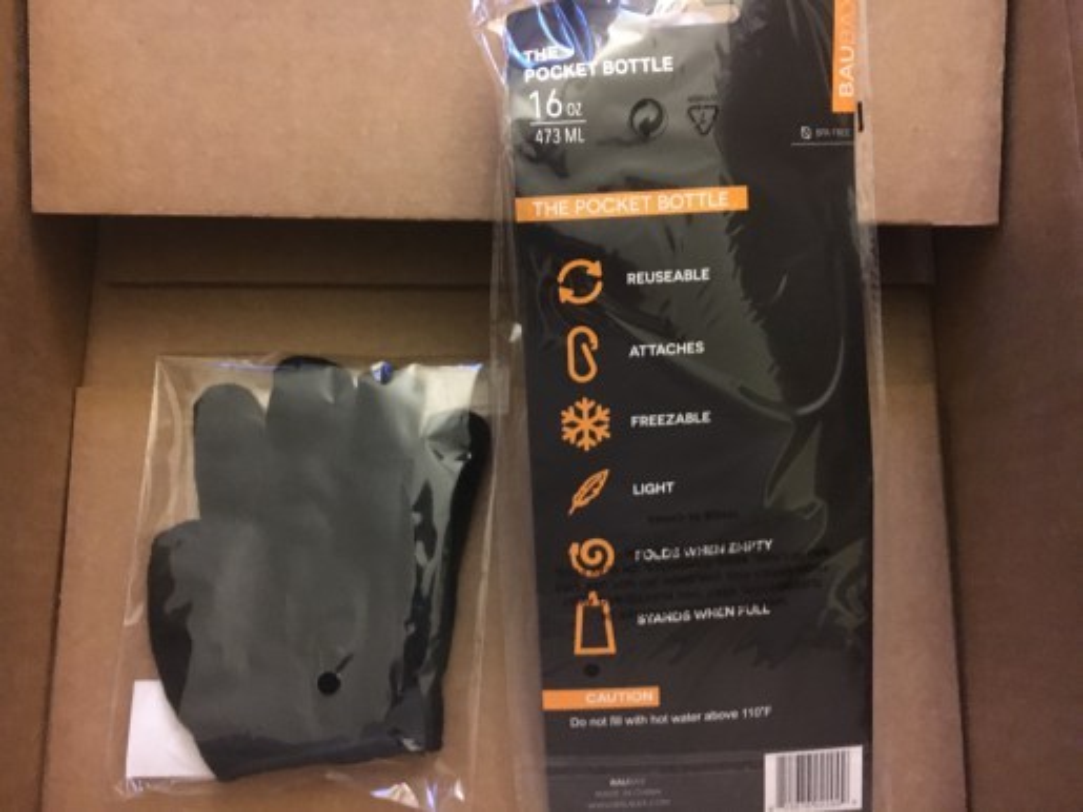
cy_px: 406
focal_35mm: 29
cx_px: 542
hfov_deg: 61.7
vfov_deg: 48.2
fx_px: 907
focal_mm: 4.15
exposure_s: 1/15
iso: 500
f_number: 2.2
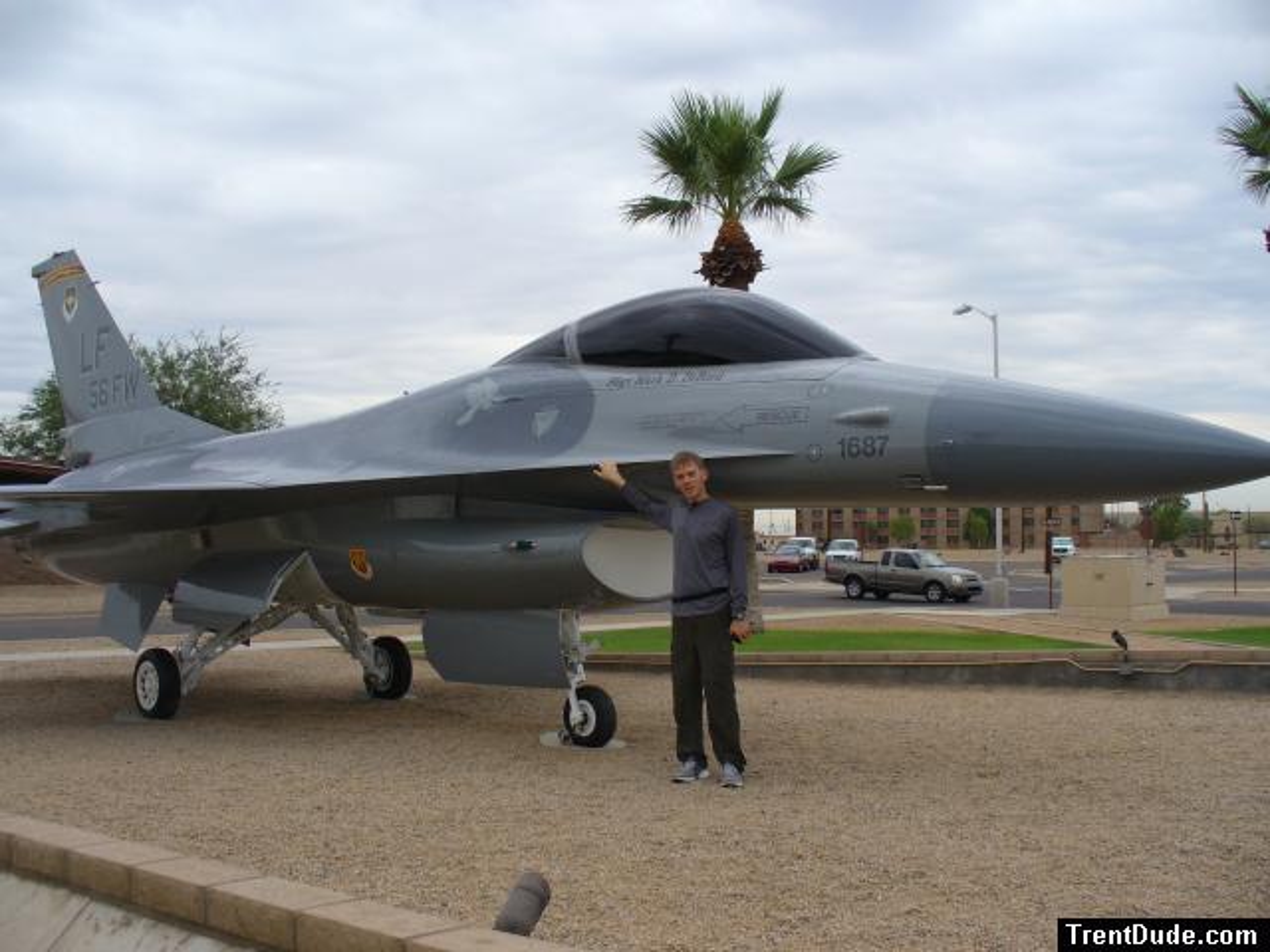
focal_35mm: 37
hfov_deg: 50.1
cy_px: 476
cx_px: 635
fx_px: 1357
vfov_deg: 38.7
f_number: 5.6
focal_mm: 6.1
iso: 80
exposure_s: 1/160
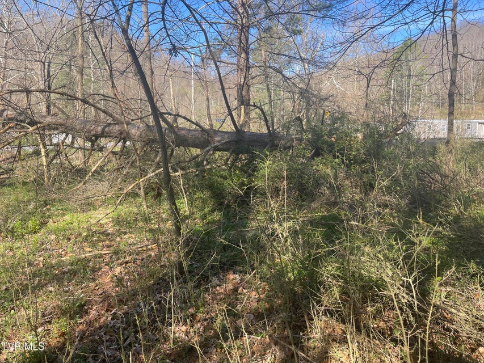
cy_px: 182
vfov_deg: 54.9
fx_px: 350
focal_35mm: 25
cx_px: 242
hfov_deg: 69.4
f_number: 1.6
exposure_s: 1/735
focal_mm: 5.1
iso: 32
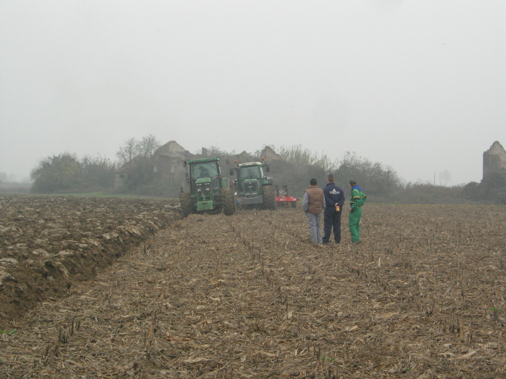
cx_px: 255
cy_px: 188
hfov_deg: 18.9
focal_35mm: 104
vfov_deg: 14.2
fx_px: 1521
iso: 100
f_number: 7.8
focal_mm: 21.3
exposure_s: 1/86.2
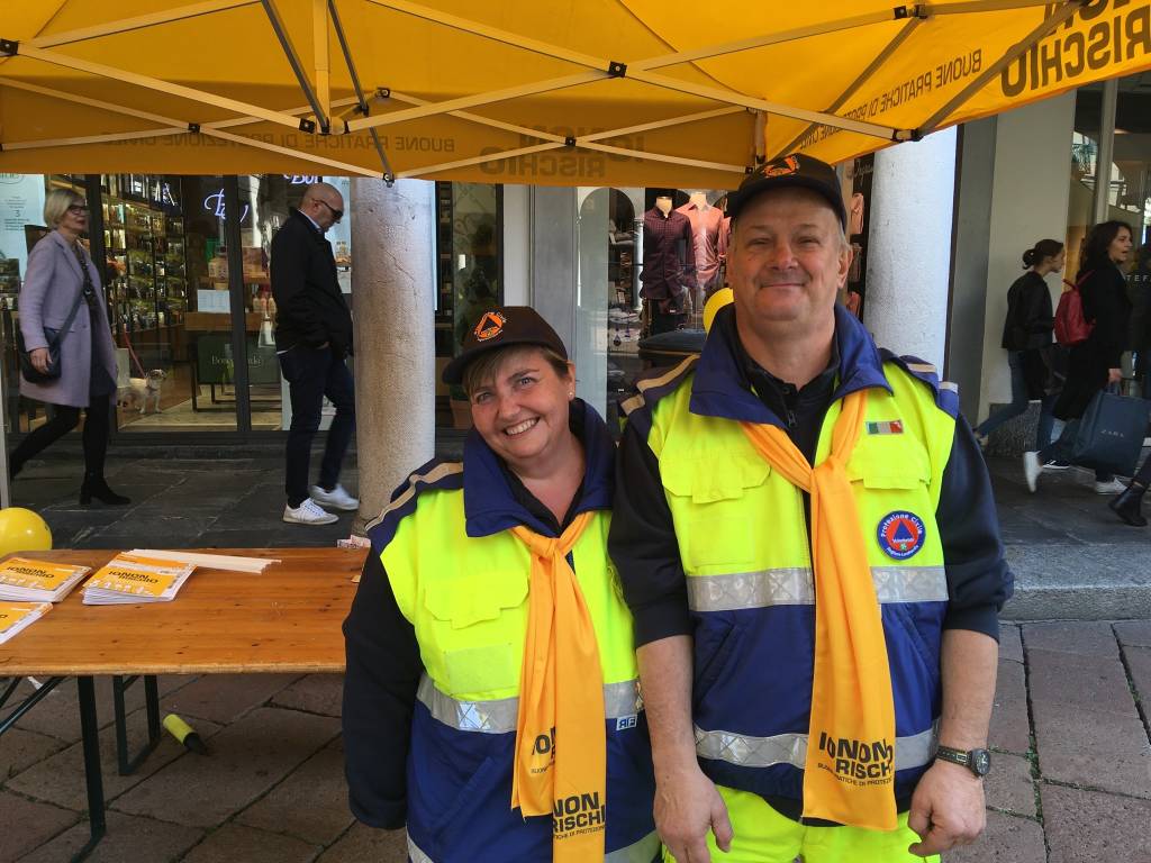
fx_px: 964
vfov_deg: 48.2
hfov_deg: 61.7
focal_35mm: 29
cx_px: 576
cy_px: 432
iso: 25
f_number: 2.2
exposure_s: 1/128
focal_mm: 4.15
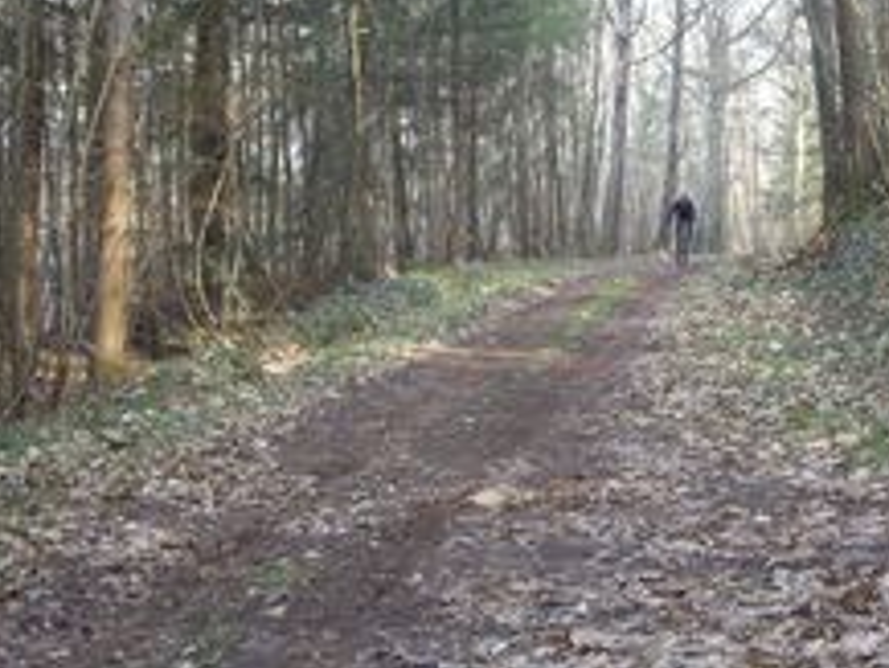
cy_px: 238
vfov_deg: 21.0
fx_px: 1799
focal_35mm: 70
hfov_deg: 27.2
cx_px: 713
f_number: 2.8
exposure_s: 1/60
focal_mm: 7.9
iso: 100
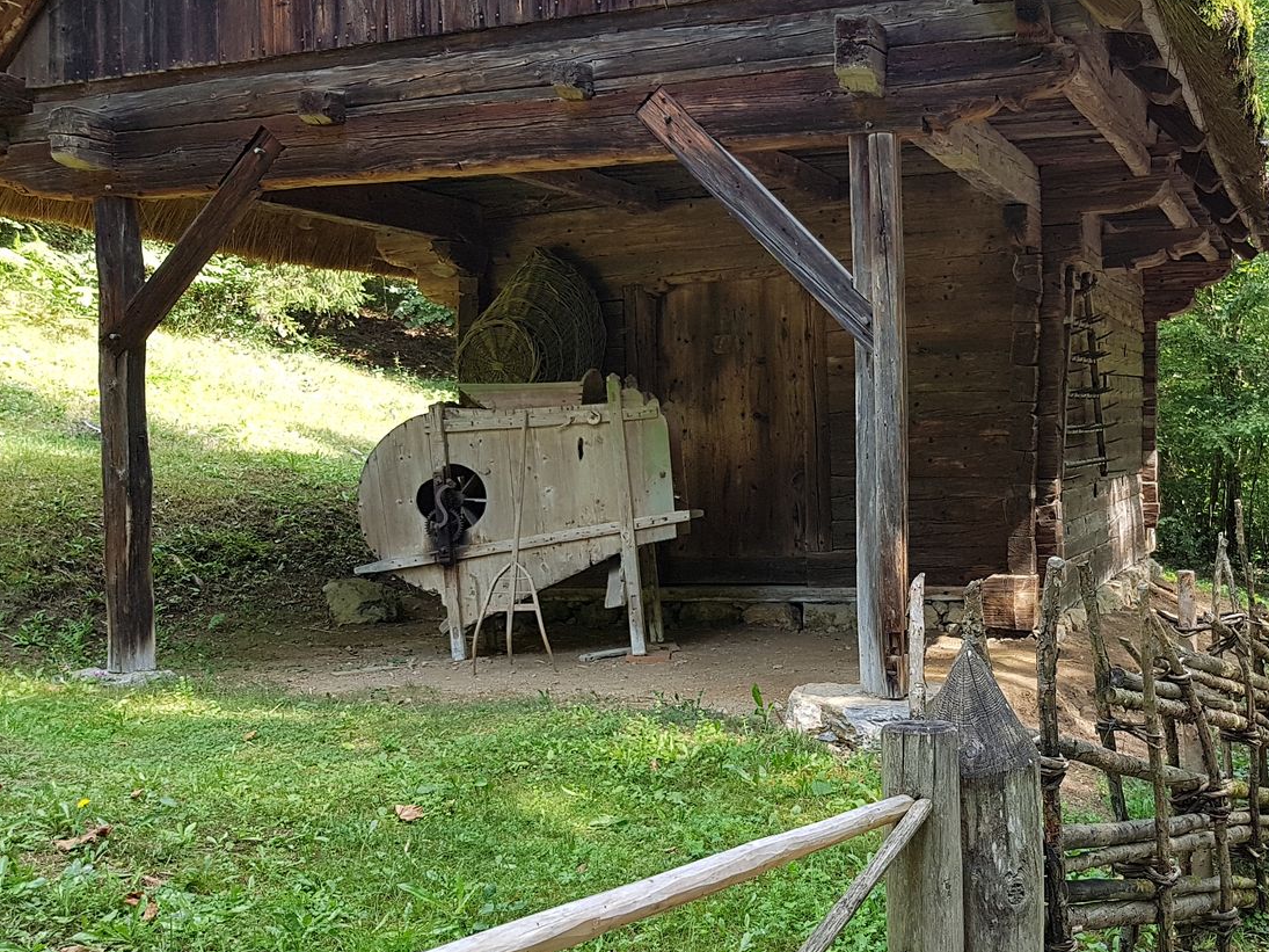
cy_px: 459
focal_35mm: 38
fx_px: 1393
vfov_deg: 37.7
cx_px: 905
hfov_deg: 47.7
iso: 50
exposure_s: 1/223
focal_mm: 4.2
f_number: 1.7
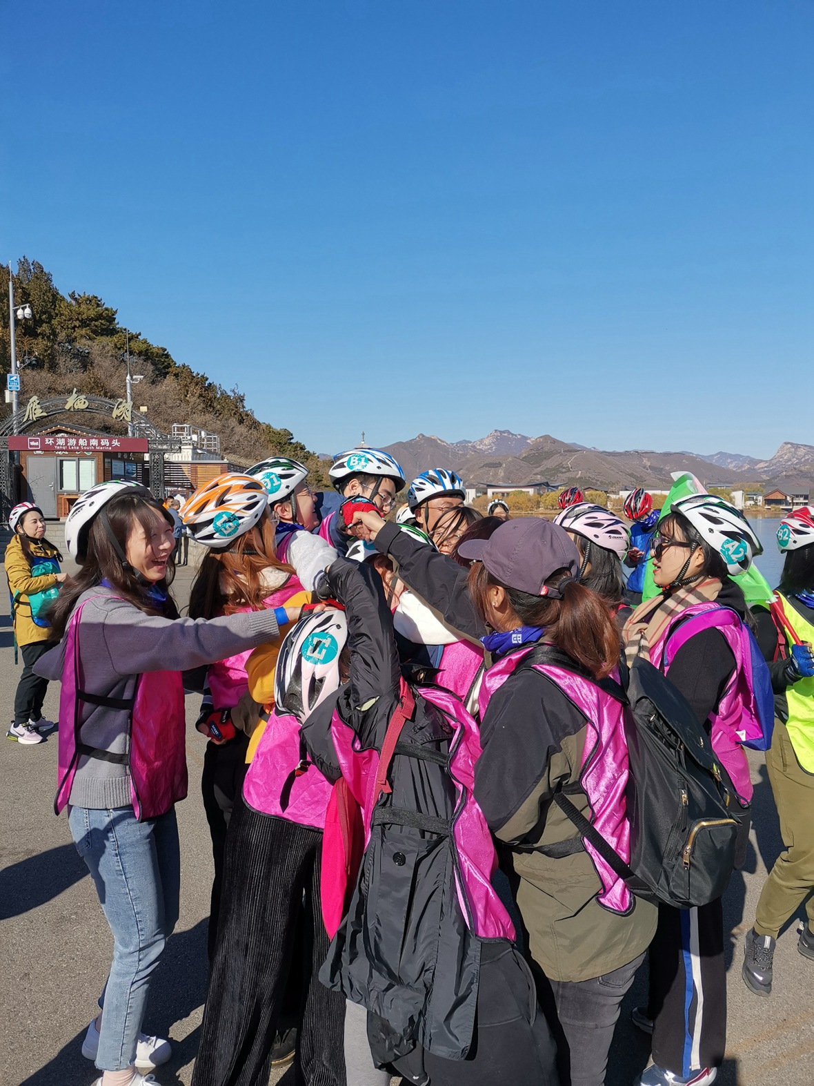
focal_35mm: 26
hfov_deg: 53.1
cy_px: 543
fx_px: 815
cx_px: 407
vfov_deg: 67.3
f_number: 1.8
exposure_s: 1/3086
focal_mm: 4.75
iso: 50
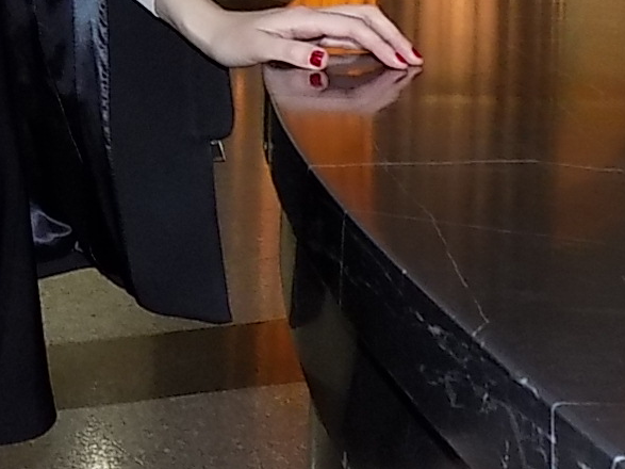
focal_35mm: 89
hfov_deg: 19.7
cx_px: -257
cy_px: -51
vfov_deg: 16.1
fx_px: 1607
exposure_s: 1/30
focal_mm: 4
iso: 200
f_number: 3.1
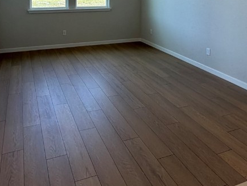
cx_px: 110
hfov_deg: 55.2
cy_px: 1
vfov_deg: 38.3
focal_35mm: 33
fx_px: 236
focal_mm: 2.22
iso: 160
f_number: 2.2
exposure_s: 1/120
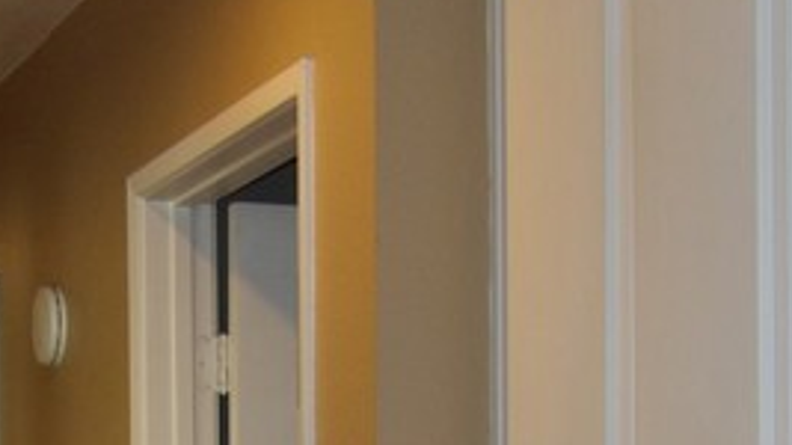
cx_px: 264
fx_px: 2141
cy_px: 670
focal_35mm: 102
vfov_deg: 11.4
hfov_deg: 20.9
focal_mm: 7
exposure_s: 1/33
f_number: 3.7
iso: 200
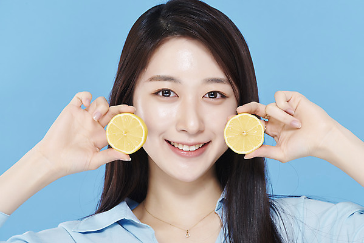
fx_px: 1062
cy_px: 122
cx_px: 182
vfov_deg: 13.1
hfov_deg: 19.4
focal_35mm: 105
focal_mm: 105
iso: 64
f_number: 11
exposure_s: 1/125
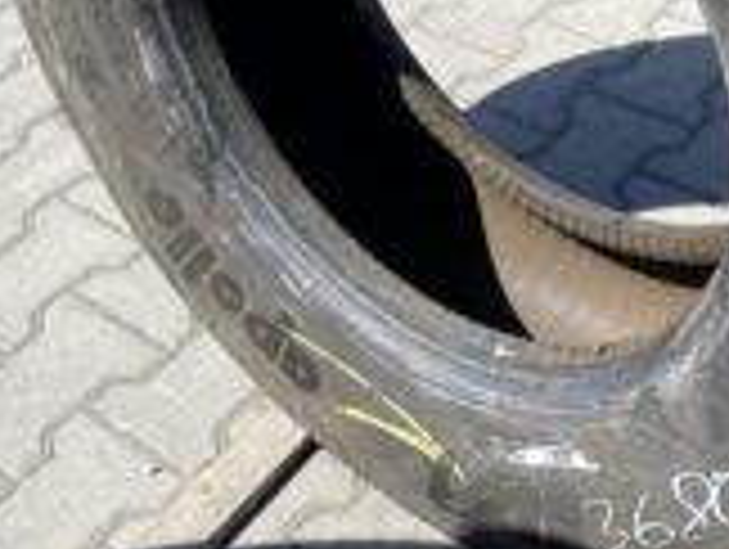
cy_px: -43
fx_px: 1455
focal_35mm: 69
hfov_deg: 27.8
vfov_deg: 20.4
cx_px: 518
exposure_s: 1/1170
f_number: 1.8
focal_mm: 4.25
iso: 32
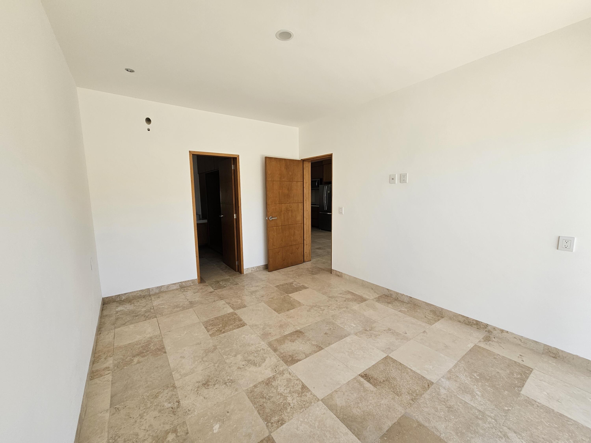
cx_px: 296
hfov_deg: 106.2
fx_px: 222
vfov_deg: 89.9
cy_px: 222
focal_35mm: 13
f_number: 2.2
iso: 50
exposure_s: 1/325
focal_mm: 2.2
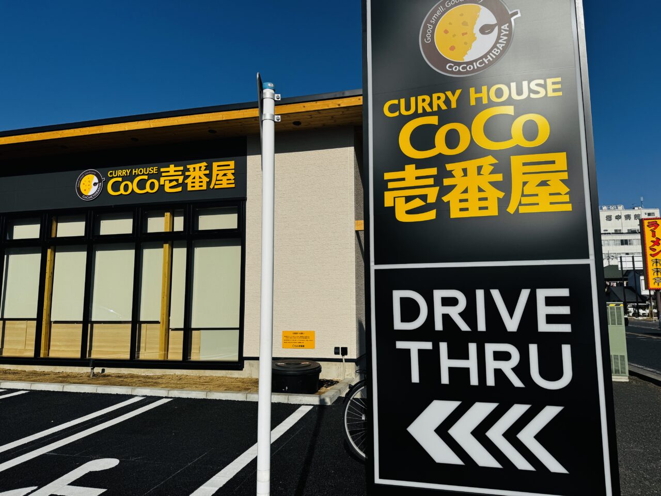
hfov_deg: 71.6
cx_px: 330
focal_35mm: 24
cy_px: 248
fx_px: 458
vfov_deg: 56.8
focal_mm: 6.76
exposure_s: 1/12346
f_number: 1.78
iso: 80
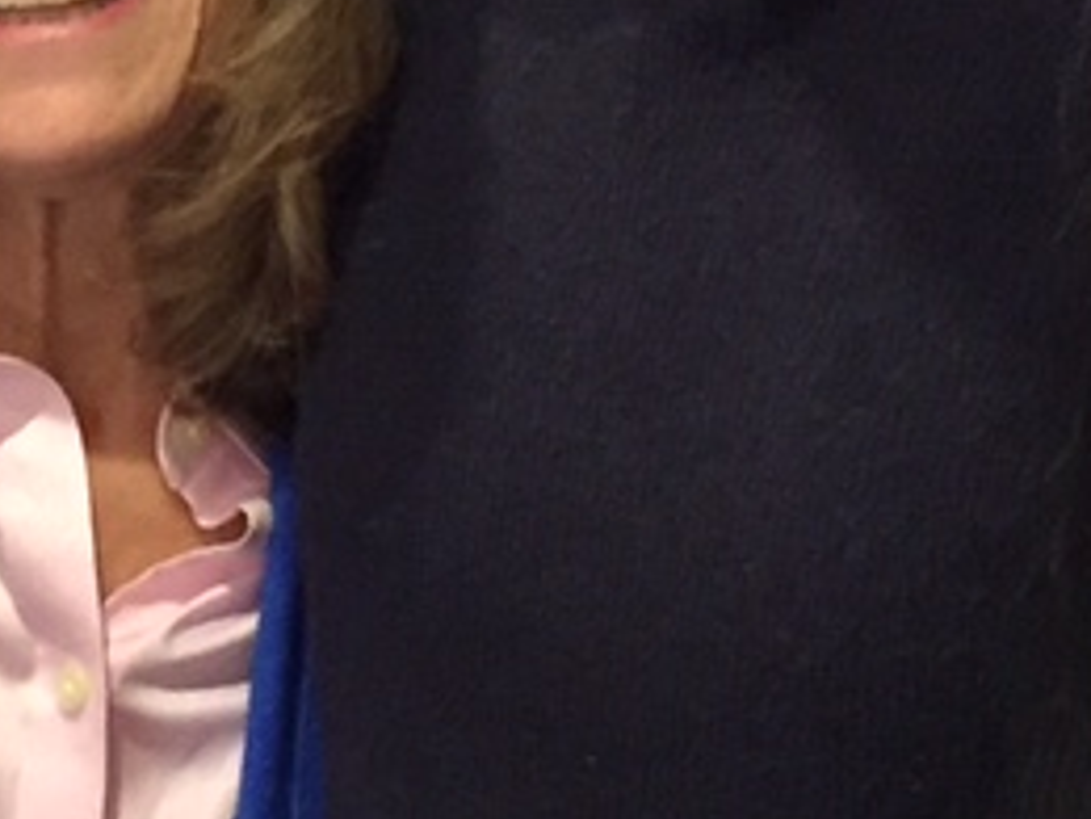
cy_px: 118
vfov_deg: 10.3
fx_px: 4507
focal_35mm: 143
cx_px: 273
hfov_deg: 13.8
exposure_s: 1/15
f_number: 2.2
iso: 320
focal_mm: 4.15
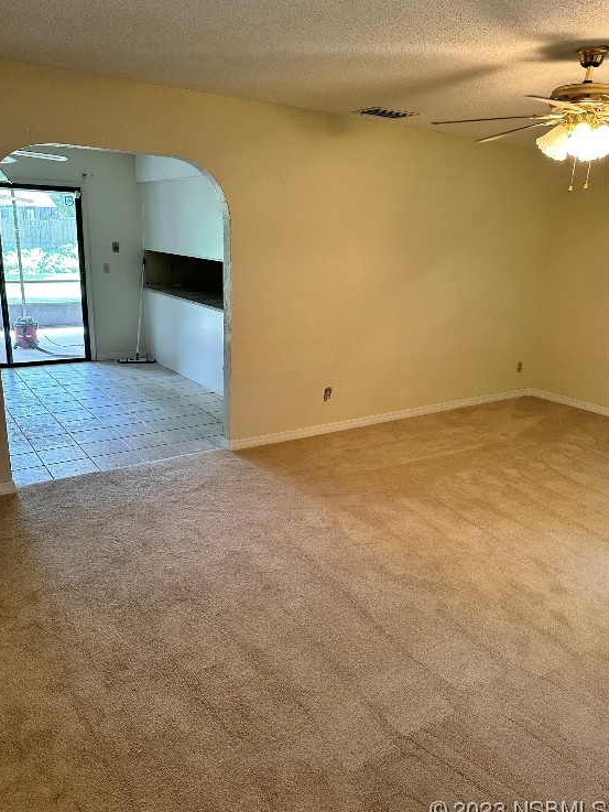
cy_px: 405
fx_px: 586
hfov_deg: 54.9
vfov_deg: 69.4
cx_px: 295
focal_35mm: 25
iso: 200
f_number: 1.78
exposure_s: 1/60
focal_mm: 6.86
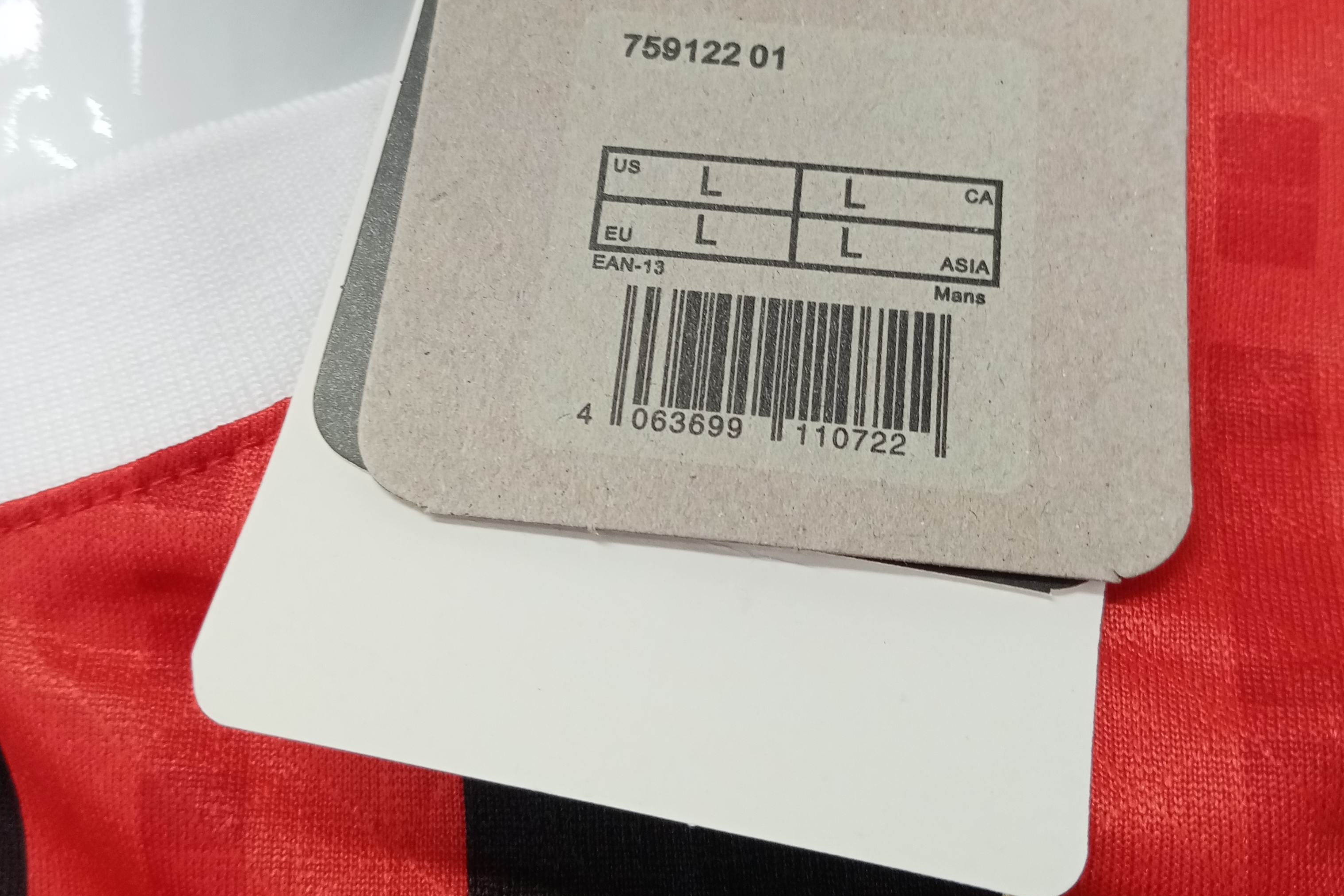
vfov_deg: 35.7
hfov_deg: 51.9
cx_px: 683
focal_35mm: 37
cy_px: 314
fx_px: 1381
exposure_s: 1/60
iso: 122
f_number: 1.8
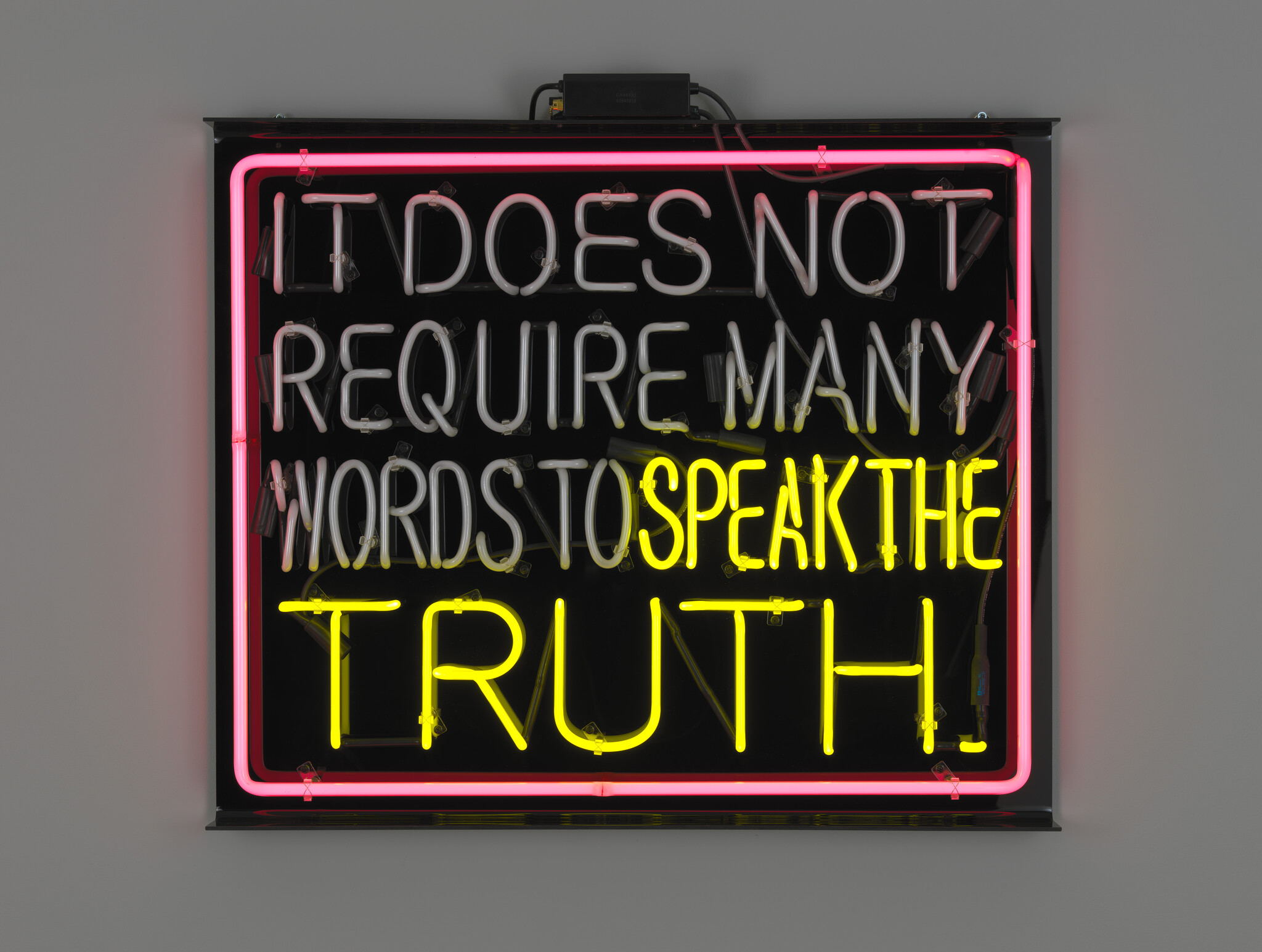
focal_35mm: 77
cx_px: 631
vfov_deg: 19.2
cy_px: 476
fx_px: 2813
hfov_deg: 25.3
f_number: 13
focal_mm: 120
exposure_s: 1/8
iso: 64
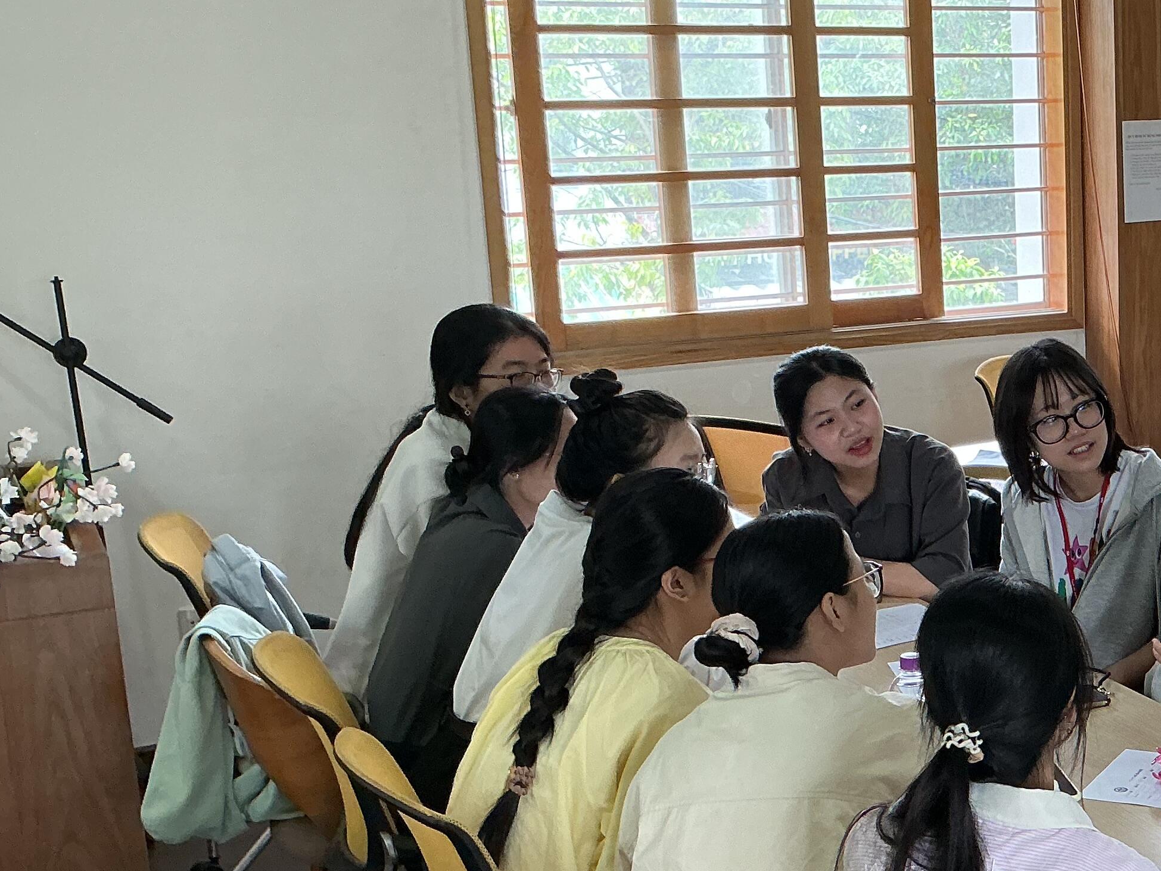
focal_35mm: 60
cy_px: 555
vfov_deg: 24.3
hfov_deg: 29.8
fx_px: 2012
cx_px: 1187
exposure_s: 1/60
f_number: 1.8
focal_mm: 3
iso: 80
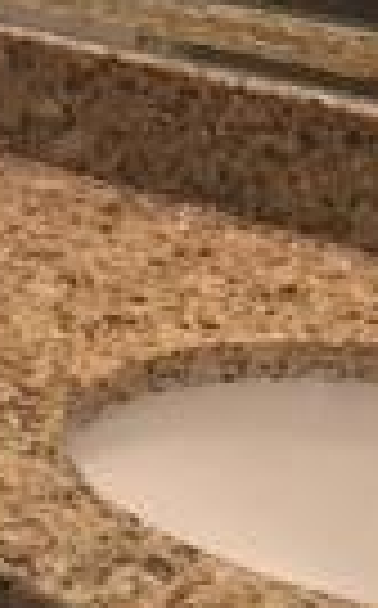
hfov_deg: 8.7
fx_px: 2414
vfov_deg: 13.4
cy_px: -333
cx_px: -212
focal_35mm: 146
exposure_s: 1/15
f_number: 2.2
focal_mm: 4.15
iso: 50
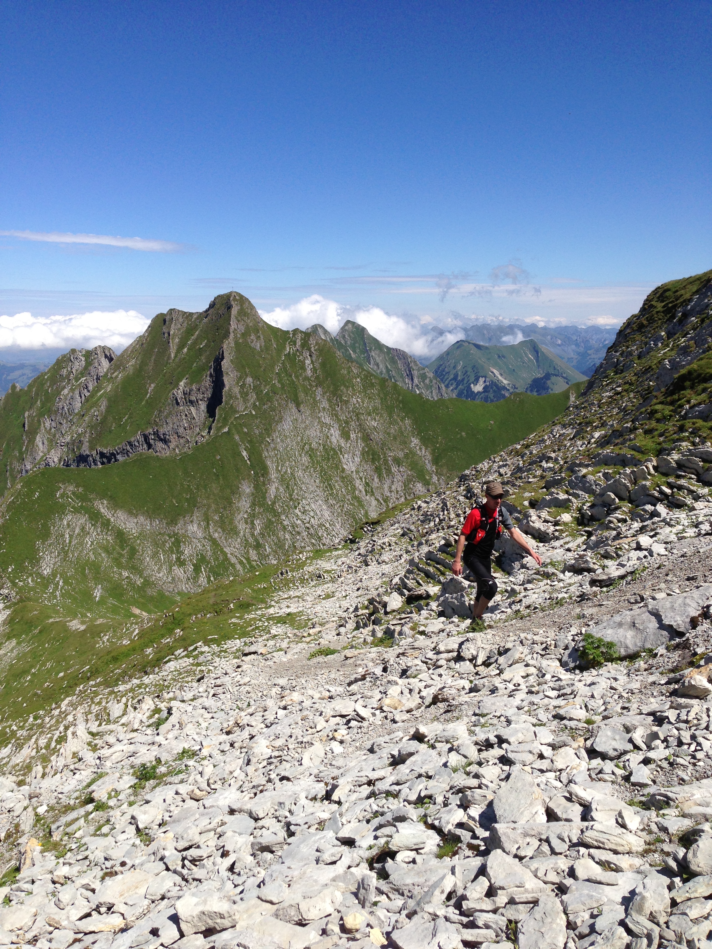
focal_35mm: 33
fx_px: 905
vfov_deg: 55.4
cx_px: 356
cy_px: 474
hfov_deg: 42.9
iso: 50
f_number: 2.4
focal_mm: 4.13
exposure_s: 1/2358
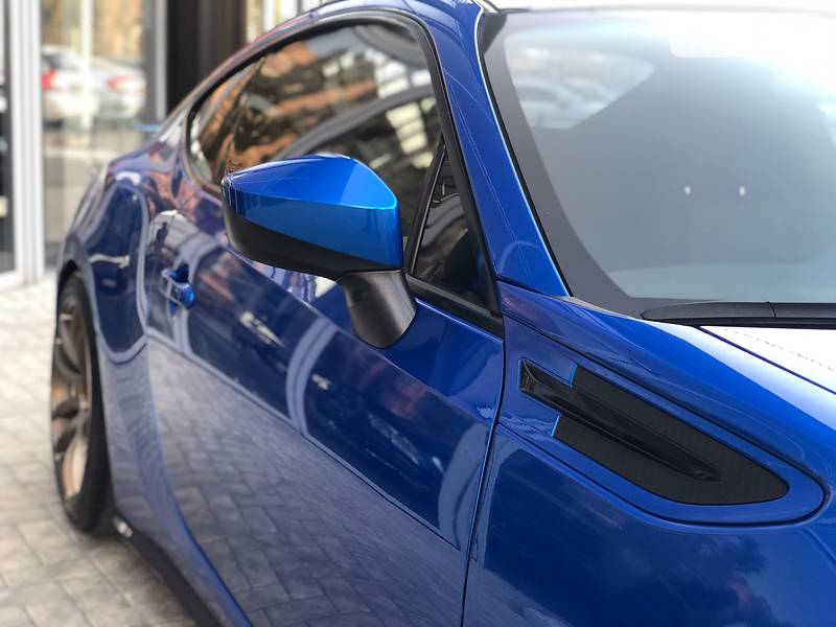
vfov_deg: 28.0
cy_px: 314
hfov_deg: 36.8
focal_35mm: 52
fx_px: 1256
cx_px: 418
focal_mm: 6
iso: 100
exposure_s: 1/50
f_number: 2.4
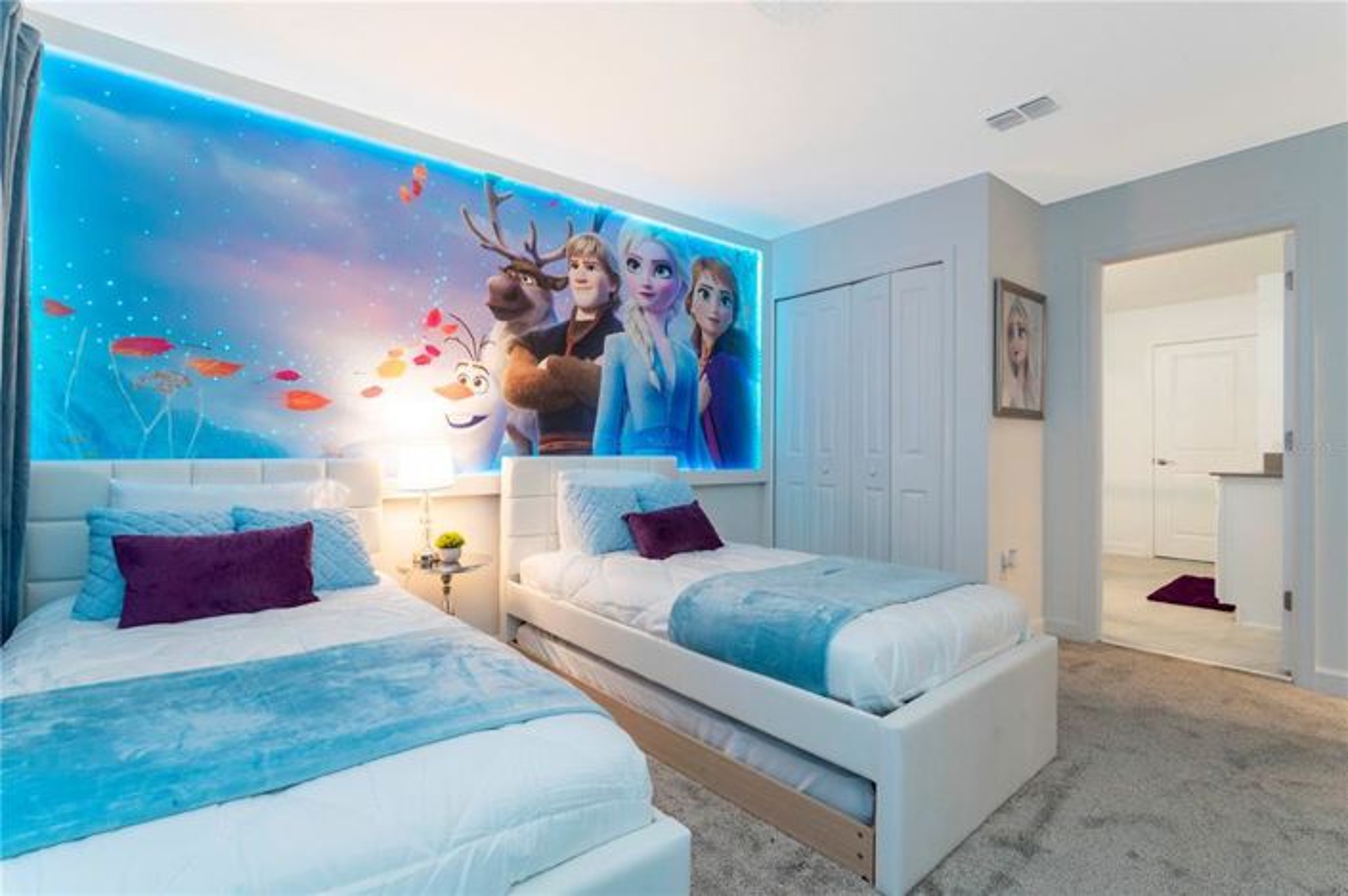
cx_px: 674
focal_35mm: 17
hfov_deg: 93.3
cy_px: 448
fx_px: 636
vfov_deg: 70.4
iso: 800
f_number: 18
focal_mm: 17
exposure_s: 1/2.5
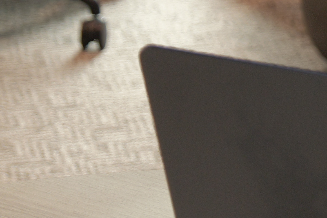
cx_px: 558
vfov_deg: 5.4
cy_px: -268
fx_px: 2252
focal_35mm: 248
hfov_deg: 8.1
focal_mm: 48
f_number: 5.2
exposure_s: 1/50
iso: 640
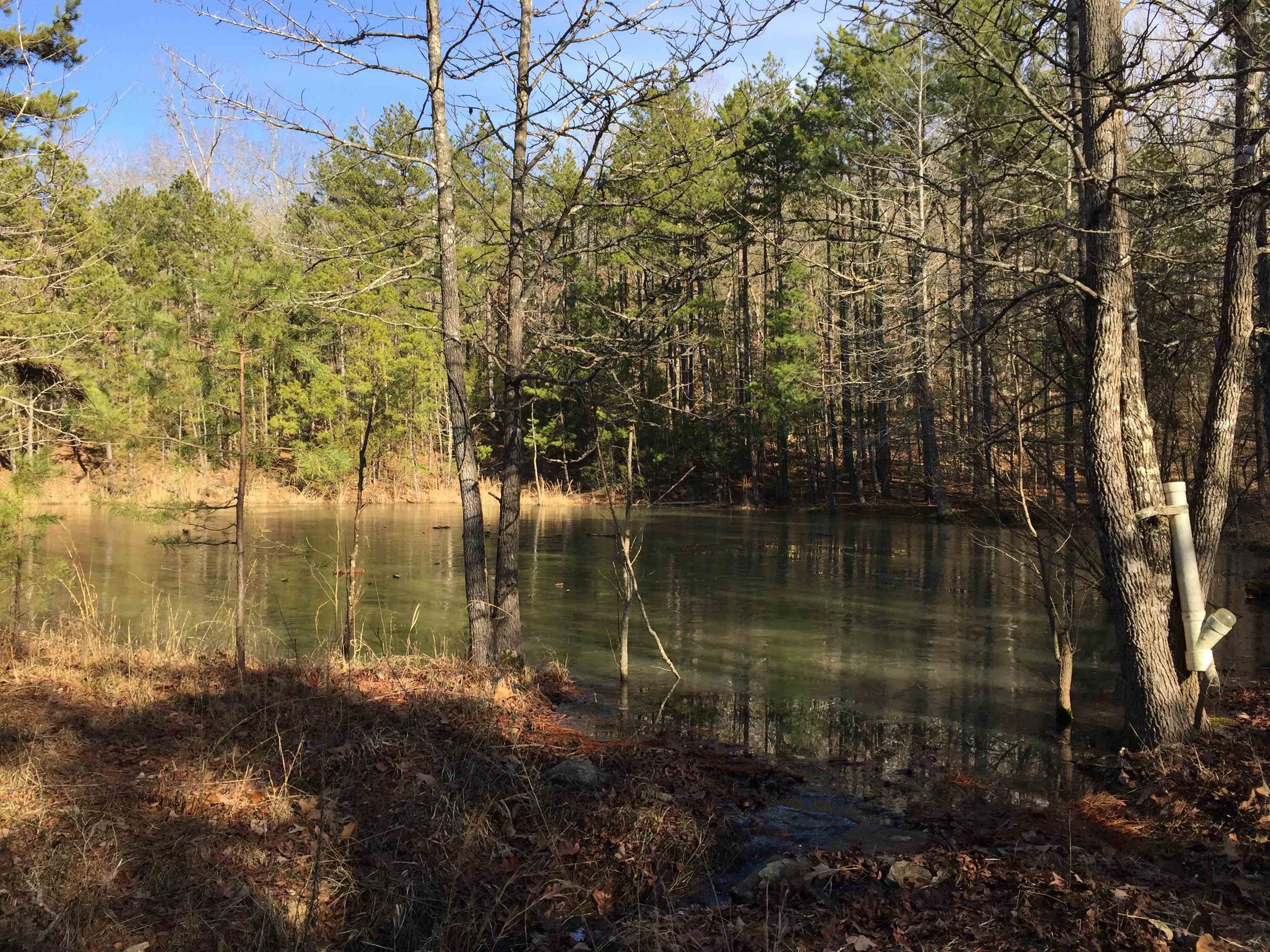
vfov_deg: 48.2
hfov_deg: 61.7
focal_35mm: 29
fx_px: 1064
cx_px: 635
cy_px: 476
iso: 32
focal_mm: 4.15
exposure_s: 1/648
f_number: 2.2
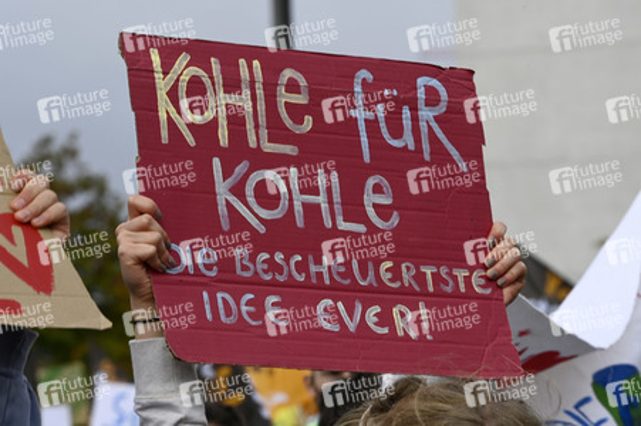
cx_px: 320
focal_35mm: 300
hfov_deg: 6.9
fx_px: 5338
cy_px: 213
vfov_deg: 4.6
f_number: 16
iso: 400
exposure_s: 1/320
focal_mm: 300
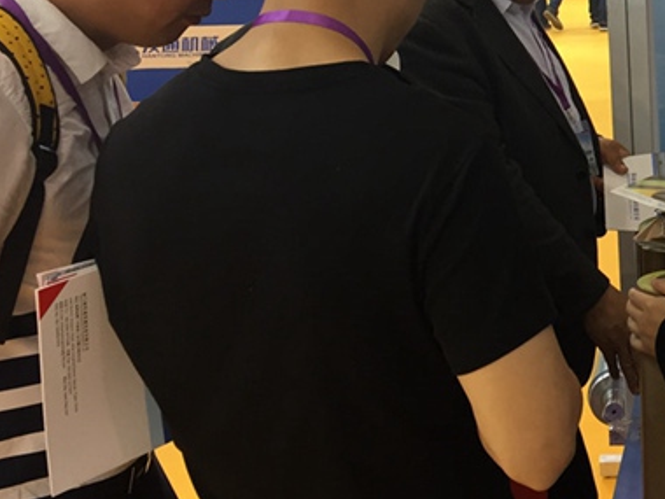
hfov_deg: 29.7
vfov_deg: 23.3
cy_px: 28
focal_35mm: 61
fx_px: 1172
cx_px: 658
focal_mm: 4.15
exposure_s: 1/33
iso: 80
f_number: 2.2
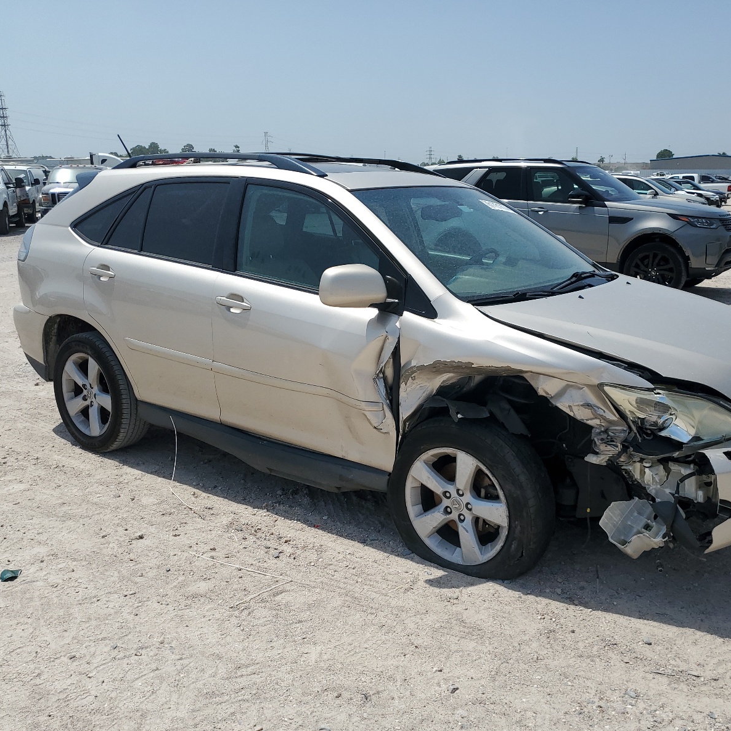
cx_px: 413
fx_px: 741
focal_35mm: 31
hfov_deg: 52.4
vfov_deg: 52.5
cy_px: 365
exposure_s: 1/5000
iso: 50
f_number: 1.5
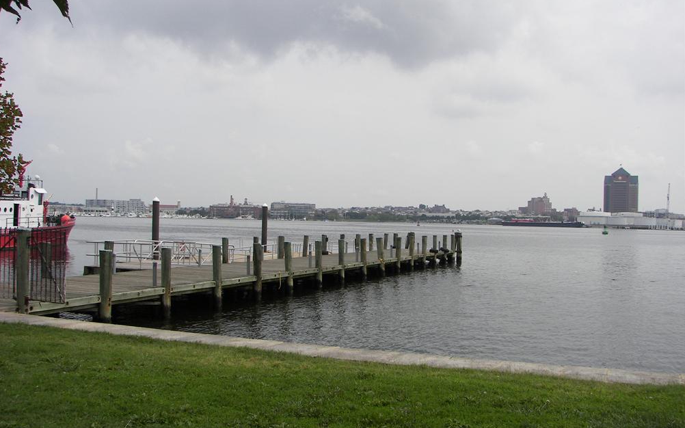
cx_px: 339
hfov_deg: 50.4
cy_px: 193
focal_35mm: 39
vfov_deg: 32.7
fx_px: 728
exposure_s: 1/800
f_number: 4
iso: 64
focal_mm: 6
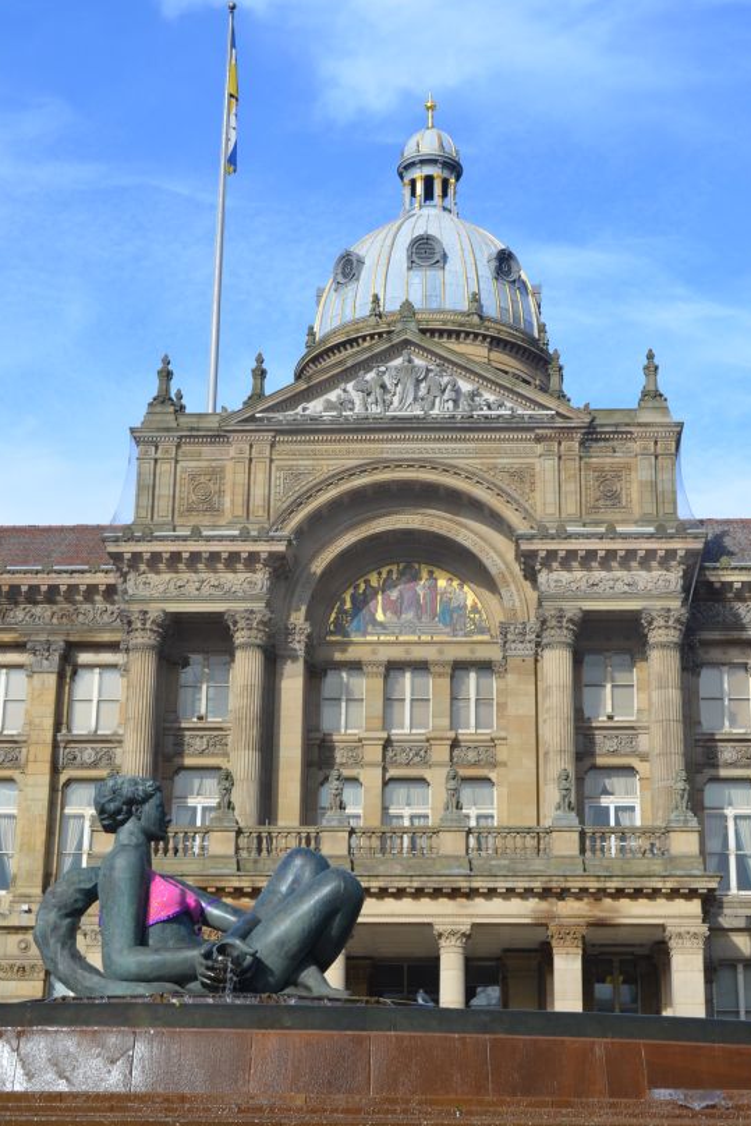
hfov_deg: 23.8
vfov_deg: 35.0
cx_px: 411
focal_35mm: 57
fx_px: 1783
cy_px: 546
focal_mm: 32
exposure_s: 1/125
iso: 100
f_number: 8
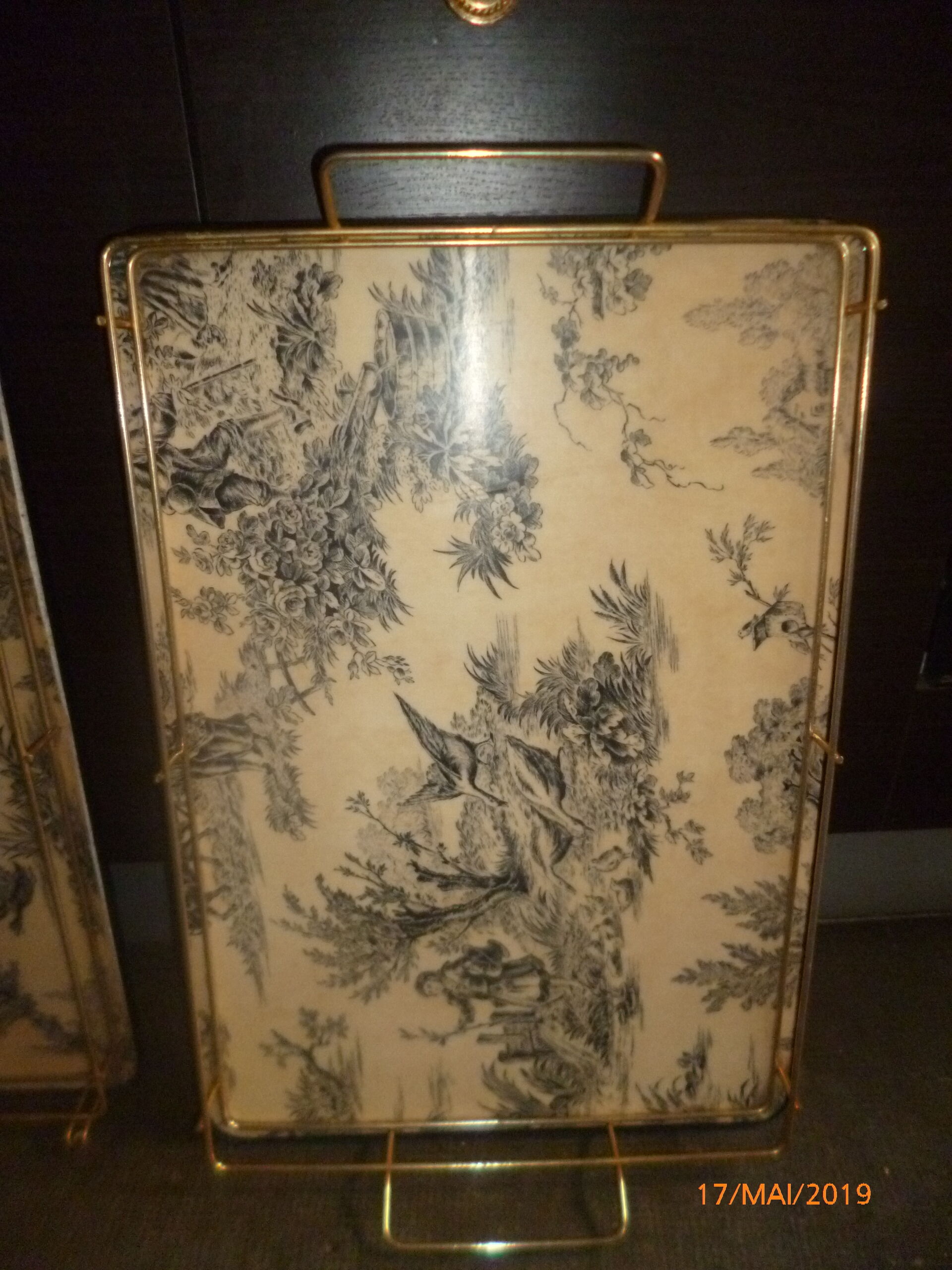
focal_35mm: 24
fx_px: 880
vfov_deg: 71.6
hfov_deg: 56.8
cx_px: 476
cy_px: 635
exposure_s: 1/60
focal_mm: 4.3
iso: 400
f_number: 2.5
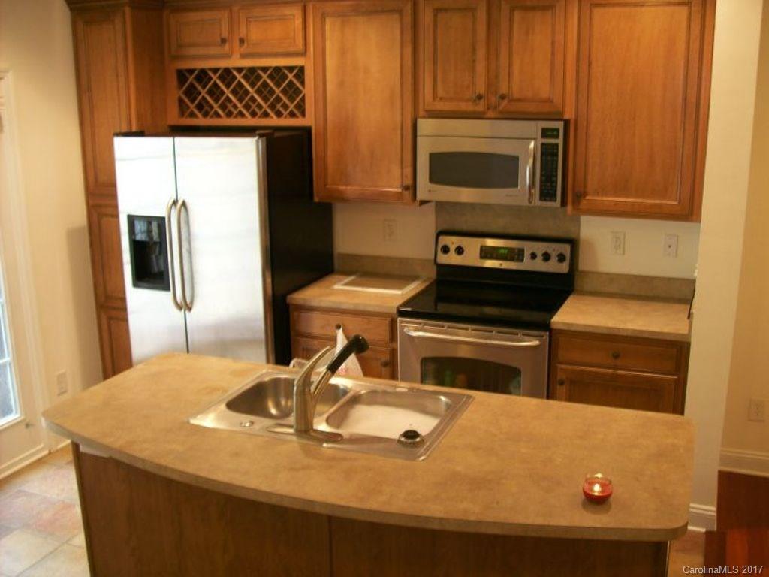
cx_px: 384
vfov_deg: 39.7
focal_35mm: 36
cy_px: 288
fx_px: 800
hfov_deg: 51.4
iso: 80
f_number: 2.7
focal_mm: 6
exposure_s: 1/4.63
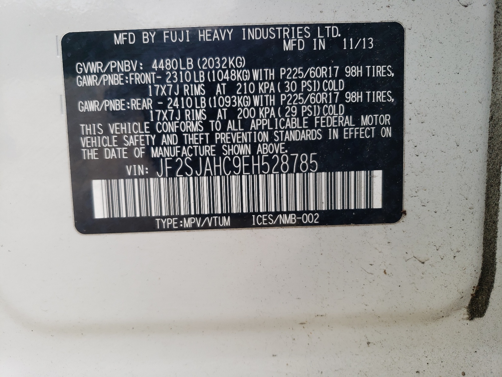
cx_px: 251
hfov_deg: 67.3
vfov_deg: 53.1
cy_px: 188
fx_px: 377
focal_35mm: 26
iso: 50
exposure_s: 1/357
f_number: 1.5
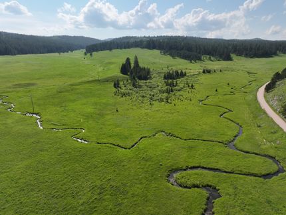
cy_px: 108
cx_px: 143
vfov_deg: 56.8
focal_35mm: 24
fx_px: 198
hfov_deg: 71.6
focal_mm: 12.29
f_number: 2.8
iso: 180
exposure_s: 1/4000
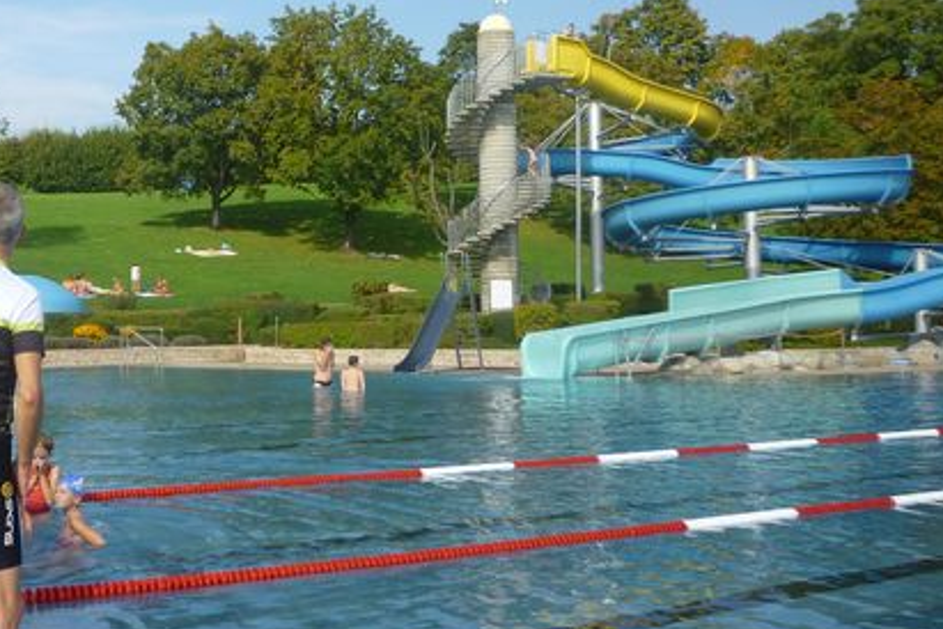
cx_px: 220
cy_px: 255
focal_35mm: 47
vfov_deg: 28.6
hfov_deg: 40.6
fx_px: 1231
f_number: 3.5
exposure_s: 1/500
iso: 80
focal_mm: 5.2
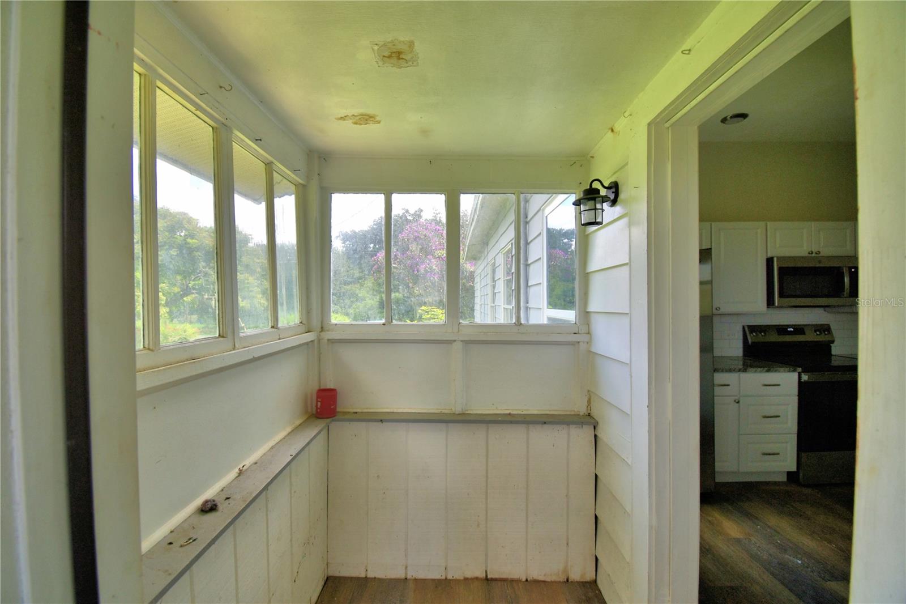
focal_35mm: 15
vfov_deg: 77.3
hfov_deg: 100.4
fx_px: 377
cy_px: 302
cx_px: 453
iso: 200
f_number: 4.5
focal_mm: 10
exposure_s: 1/250
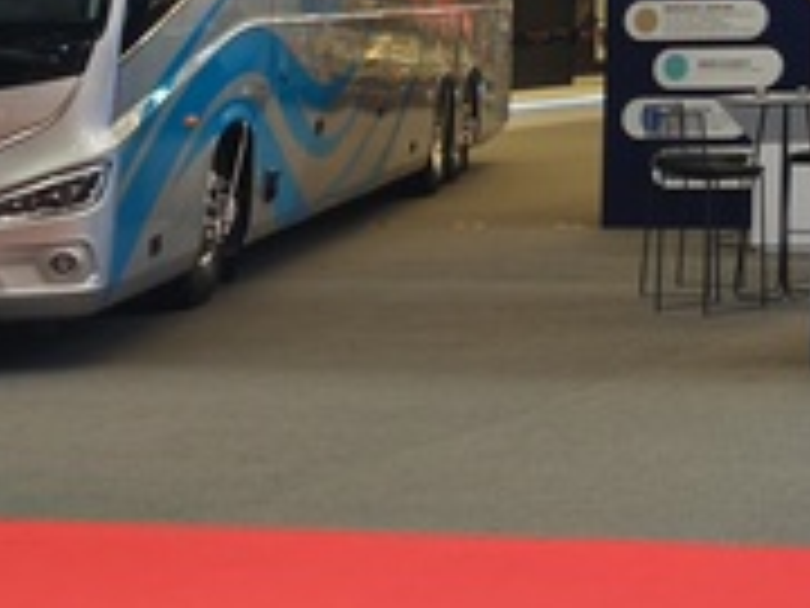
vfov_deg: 13.5
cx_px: 1256
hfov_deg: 17.2
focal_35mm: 102
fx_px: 2387
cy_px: -360
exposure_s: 1/60
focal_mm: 6.18
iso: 640
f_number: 1.65
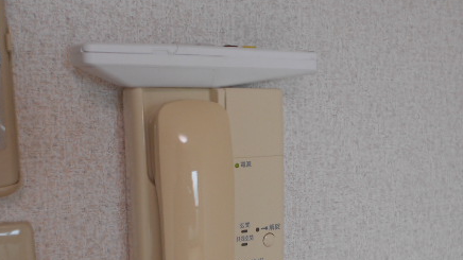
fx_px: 589
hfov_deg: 42.8
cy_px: 213
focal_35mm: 48
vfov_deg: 24.4
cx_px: 260
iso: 80
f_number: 3.4
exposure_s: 1/30
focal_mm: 5.1
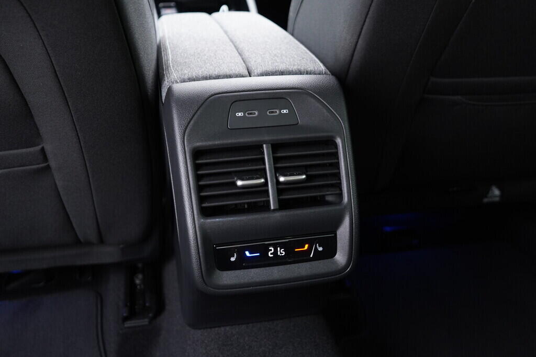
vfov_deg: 36.9
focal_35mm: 36
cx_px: 268
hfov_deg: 53.1
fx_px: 536
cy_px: 178
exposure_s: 1/40
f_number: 2.8
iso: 640
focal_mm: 24
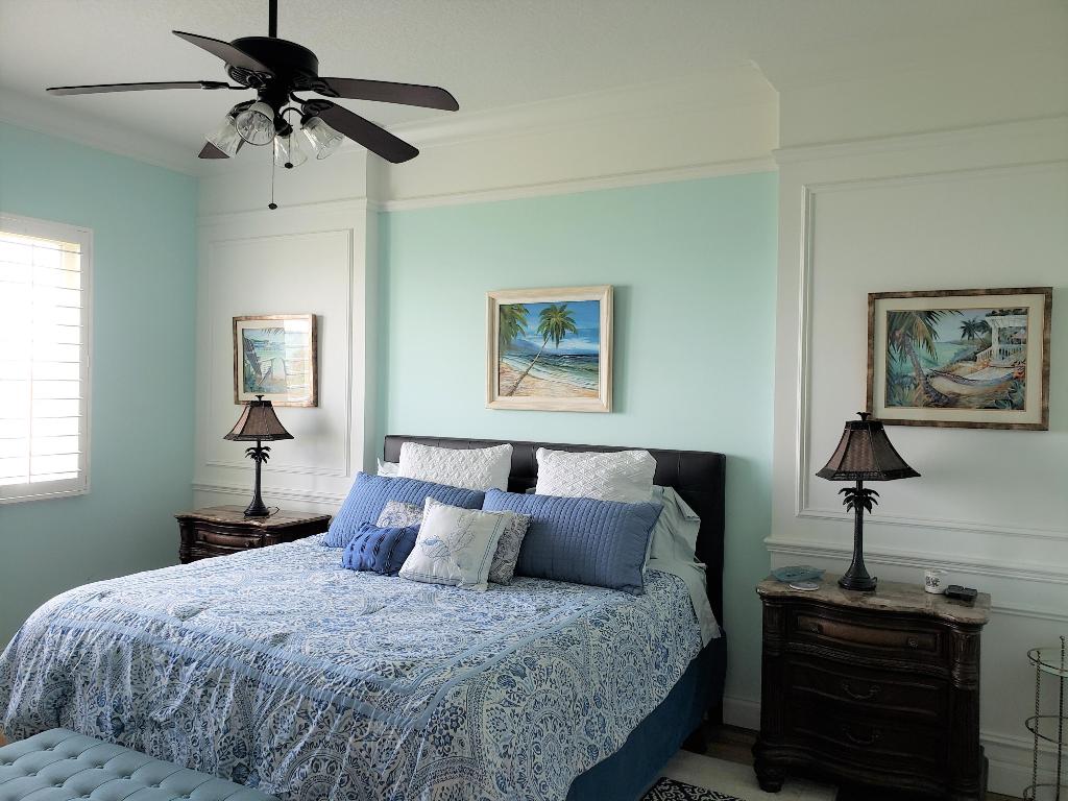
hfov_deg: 67.3
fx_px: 802
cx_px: 534
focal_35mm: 26
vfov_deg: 53.1
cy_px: 400
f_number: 2.4
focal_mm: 4.3
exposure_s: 1/60
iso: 125
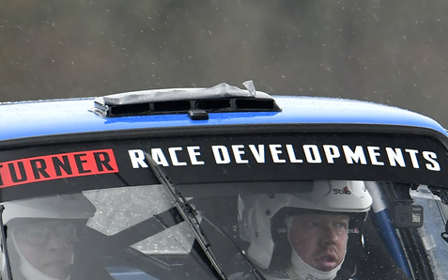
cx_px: 246
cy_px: 315
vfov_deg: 2.0
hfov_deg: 3.2
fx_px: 8008
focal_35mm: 656
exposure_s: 1/400
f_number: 3.2
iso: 1100
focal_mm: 200
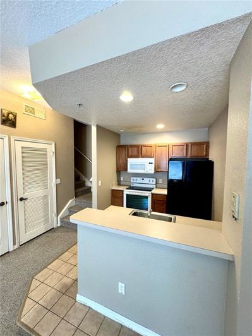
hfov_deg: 85.7
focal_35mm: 14
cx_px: 126
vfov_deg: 102.1
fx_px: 136
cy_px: 168
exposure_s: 1/60
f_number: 2.2
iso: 200
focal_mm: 2.22
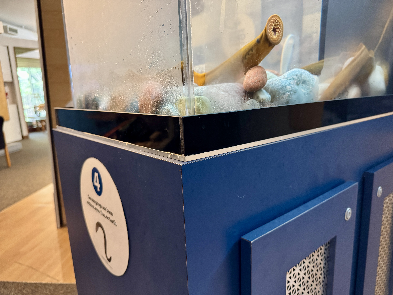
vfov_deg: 56.8
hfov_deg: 71.6
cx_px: 196
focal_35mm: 24
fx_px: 272
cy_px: 148
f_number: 1.78
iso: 800
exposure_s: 1/60
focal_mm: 6.76
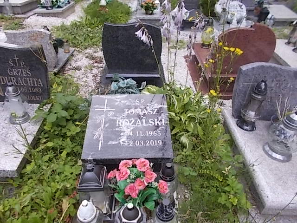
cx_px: 148
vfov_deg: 53.1
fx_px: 223
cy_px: 112
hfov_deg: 67.3
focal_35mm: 26
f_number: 3.2
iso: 80
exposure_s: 1/125
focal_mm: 4.6
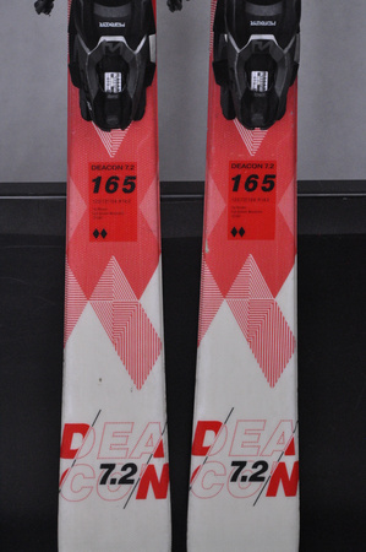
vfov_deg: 16.1
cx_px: 183
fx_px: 1949
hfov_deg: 10.7
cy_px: 276
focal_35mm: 128
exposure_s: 1/125
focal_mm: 85
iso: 3200
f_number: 9.5
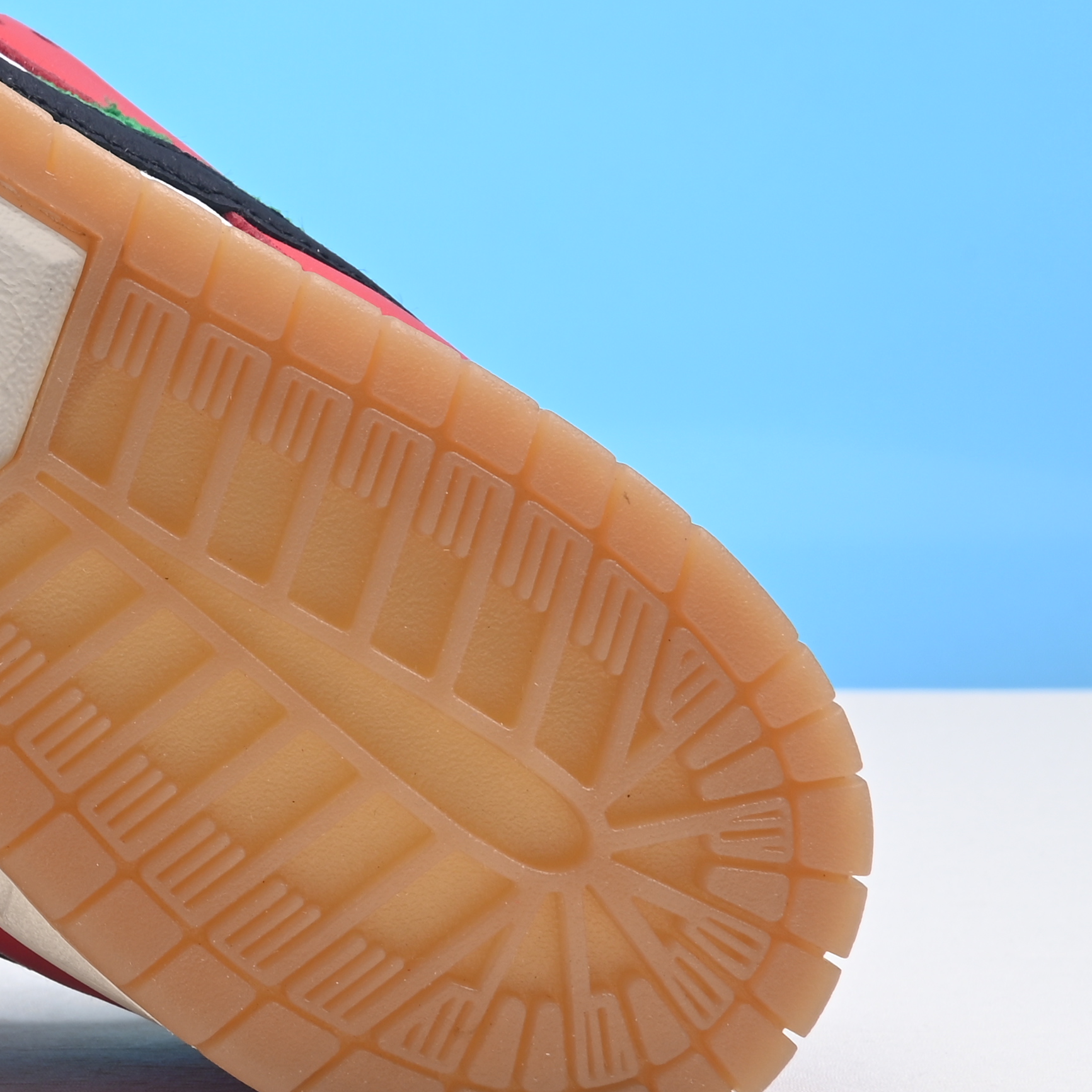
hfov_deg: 13.4
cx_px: -680
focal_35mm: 121
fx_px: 4319
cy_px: -51
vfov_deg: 14.1
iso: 100
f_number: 16
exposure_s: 1/2
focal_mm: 41
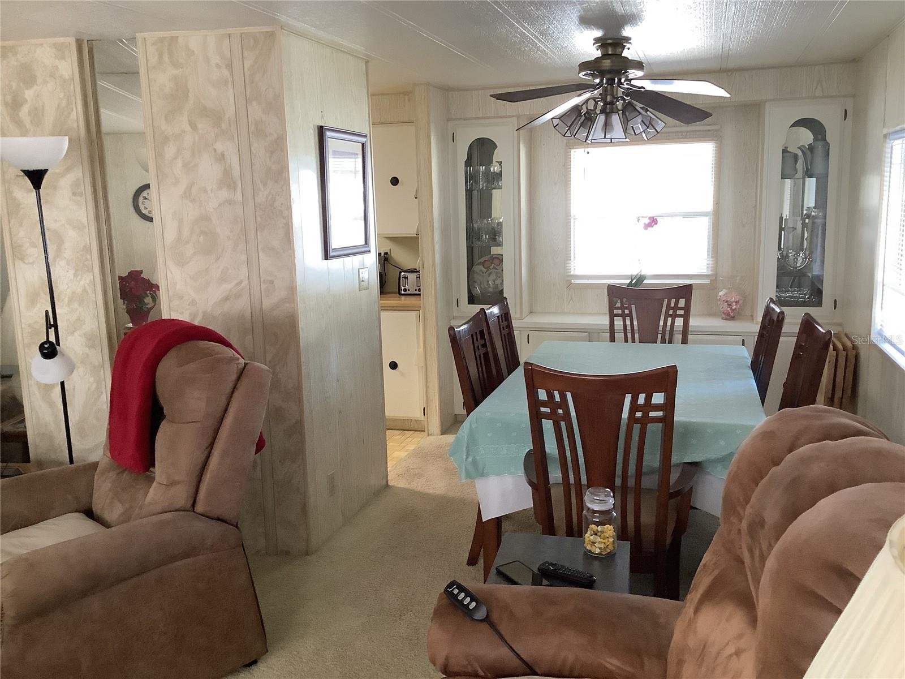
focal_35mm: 31
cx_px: 452
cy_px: 340
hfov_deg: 58.4
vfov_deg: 45.4
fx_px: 810
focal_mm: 3.3
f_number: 2.4
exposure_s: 1/60
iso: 250
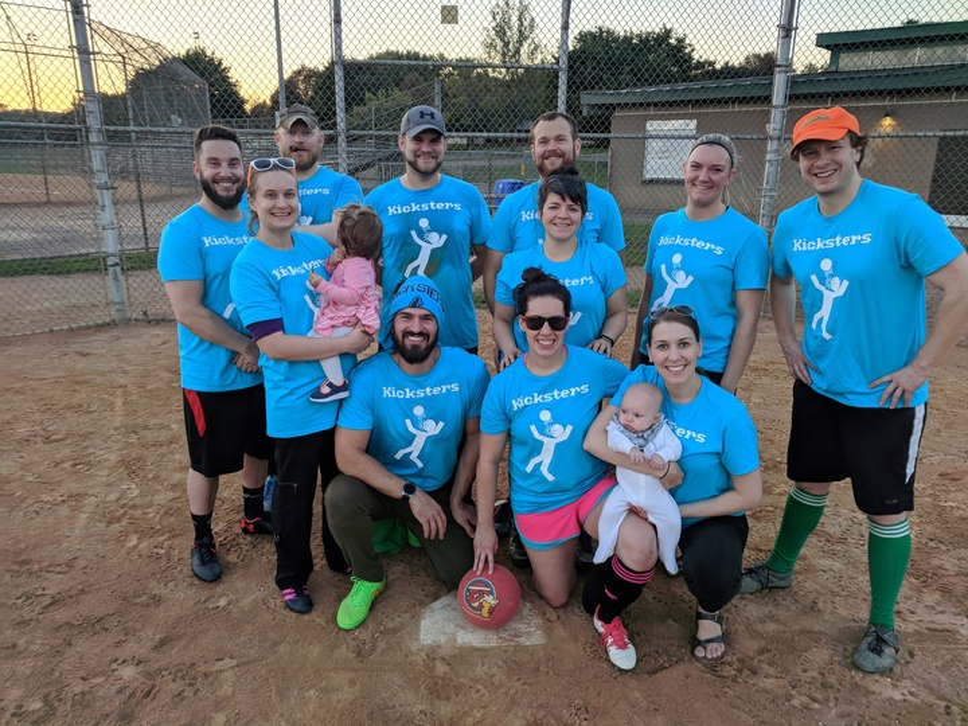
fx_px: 727
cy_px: 363
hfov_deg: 67.3
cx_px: 484
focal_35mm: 26
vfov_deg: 53.1
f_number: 2
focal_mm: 4.67
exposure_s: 1/124
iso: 61
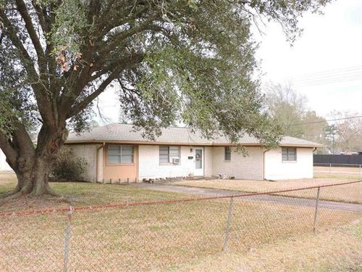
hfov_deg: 46.8
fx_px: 418
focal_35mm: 40
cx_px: 181
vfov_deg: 36.0
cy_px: 136
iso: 320
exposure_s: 1/640
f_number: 3.3
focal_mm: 7.1
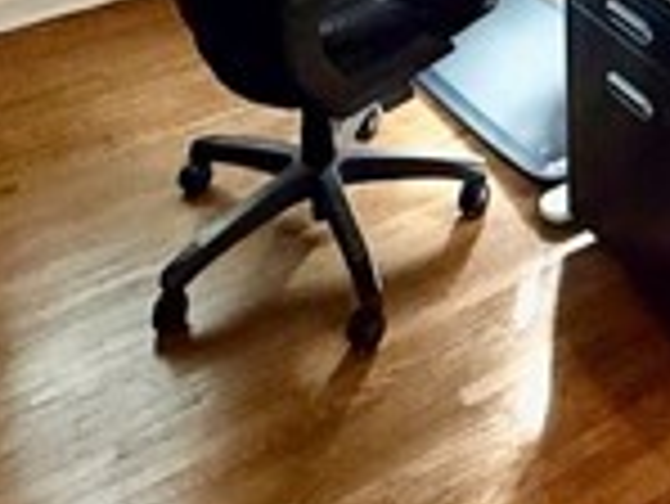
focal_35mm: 60
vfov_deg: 18.2
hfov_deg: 31.0
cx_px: 571
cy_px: -450
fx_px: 1162
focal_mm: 2.22
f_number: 2.2
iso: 400
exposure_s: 1/120
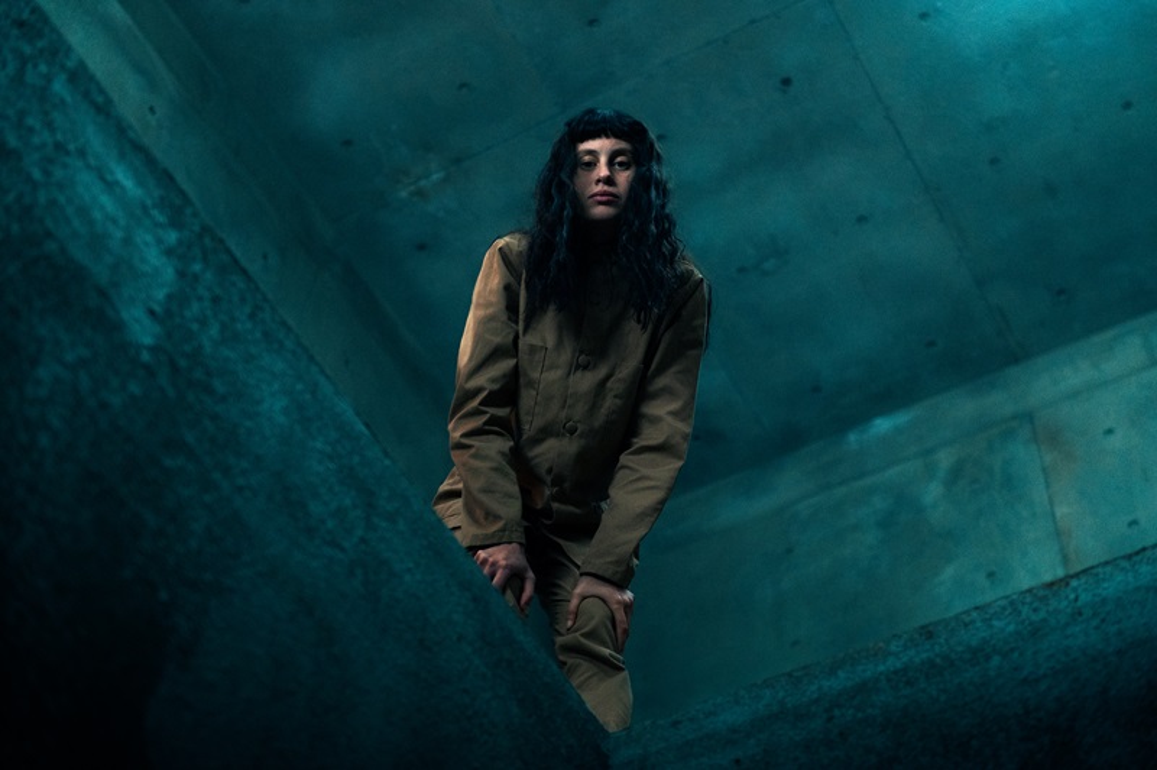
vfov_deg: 22.6
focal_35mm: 60
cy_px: 385
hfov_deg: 33.4
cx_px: 578
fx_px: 1927
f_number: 3.2
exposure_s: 1/125
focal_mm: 60
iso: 2500
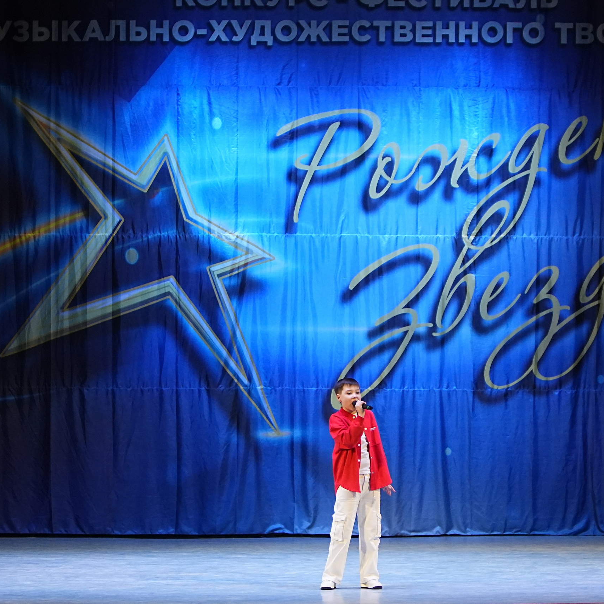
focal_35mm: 134
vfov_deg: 13.0
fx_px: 2645
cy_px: 302
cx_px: 356
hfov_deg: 13.0
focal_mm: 70
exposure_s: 1/400
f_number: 2.8
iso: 3200
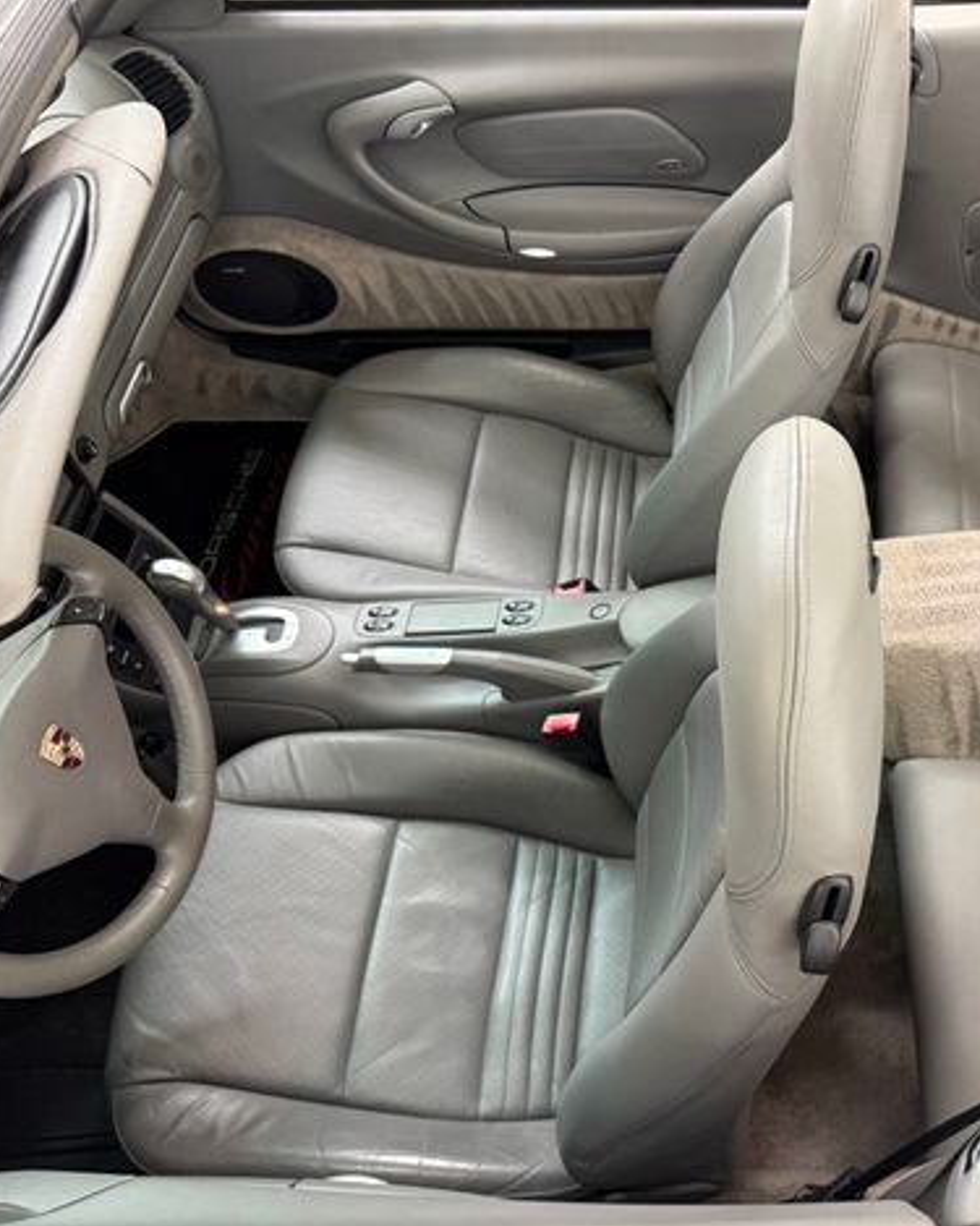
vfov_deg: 55.7
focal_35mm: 32
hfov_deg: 43.8
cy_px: 620
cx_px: 774
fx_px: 1161
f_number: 1.78
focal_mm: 6.76
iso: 320
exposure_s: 1/60
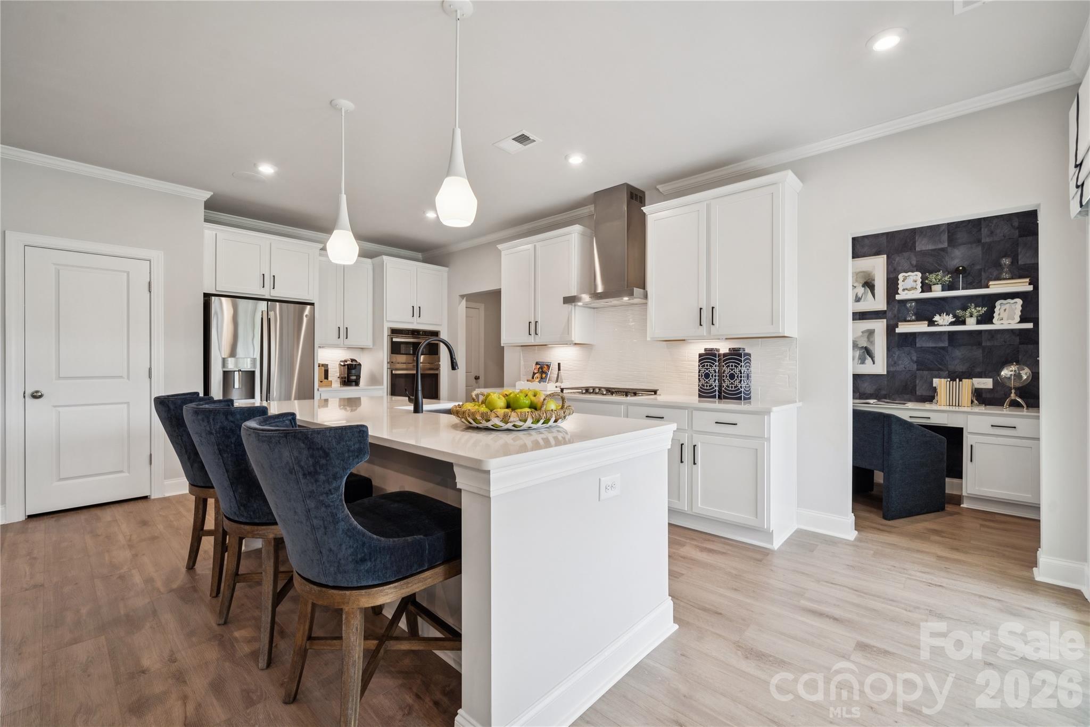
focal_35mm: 14
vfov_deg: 81.2
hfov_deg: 104.3
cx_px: 545
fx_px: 424
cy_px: 364
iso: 160
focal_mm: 14
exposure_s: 1/30
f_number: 7.1
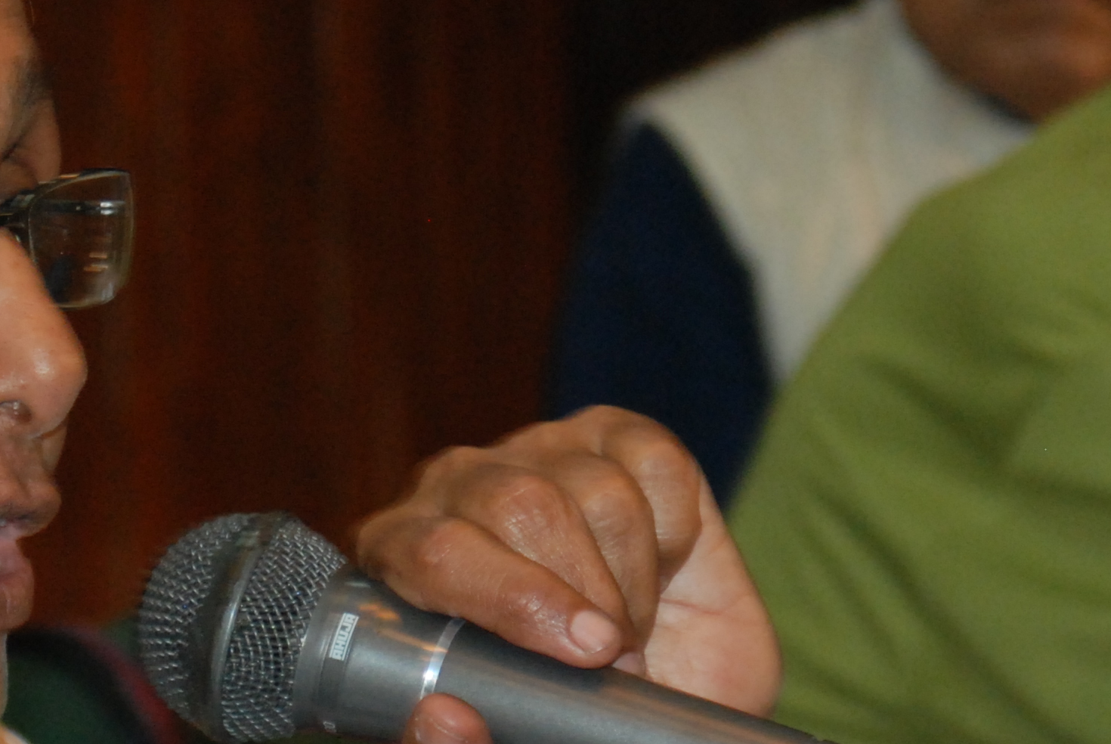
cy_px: 538
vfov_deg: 4.7
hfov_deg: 6.9
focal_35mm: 296
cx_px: 441
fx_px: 9155
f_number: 5.6
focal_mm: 75
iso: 800
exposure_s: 1/60
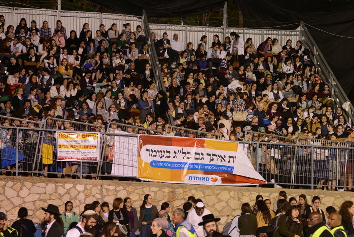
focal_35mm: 62
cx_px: 167
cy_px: 149
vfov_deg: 21.9
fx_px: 610
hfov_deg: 32.4
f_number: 5
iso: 1000
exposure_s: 1/80
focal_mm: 40
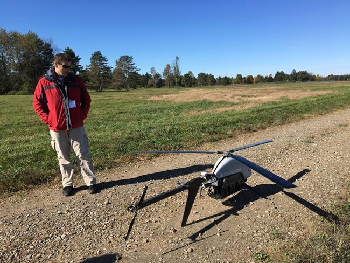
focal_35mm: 29
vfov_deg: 48.3
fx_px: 293
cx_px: 175
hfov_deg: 61.6
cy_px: 132
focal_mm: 4.15
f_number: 2.2
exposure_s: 1/1603
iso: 25
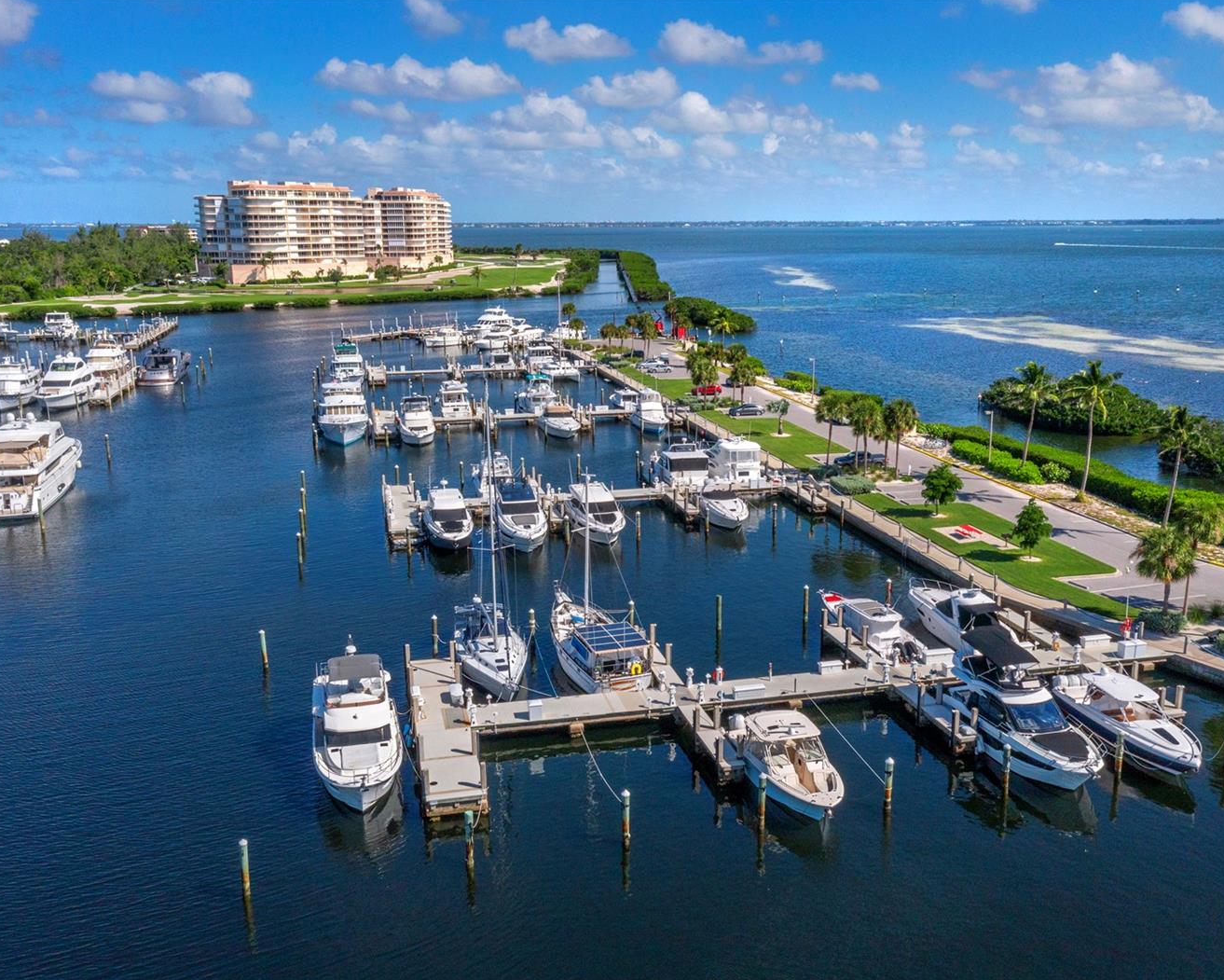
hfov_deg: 55.6
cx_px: 646
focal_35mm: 32
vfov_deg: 45.8
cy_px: 493
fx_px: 1159
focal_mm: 10.26
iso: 100
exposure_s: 1/1250
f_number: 8
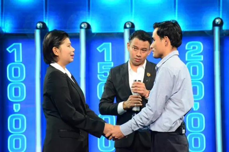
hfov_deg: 9.8
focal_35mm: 210
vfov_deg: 6.5
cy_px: 76
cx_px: 114
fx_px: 1333
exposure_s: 1/250
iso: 5000
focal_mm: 140
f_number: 5.6
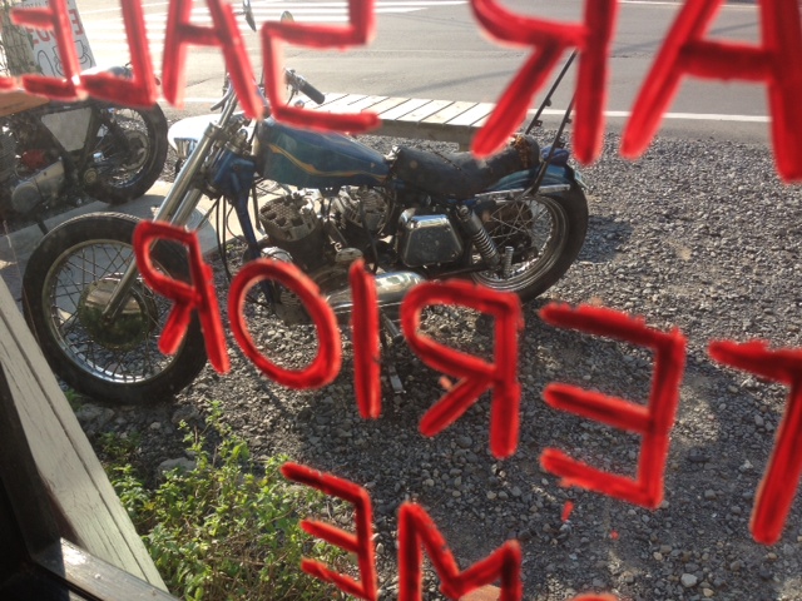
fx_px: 811
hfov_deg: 52.6
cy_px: 300
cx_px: 401
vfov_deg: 40.7
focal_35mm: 35
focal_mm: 4.28
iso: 64
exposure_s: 1/536
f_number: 2.4
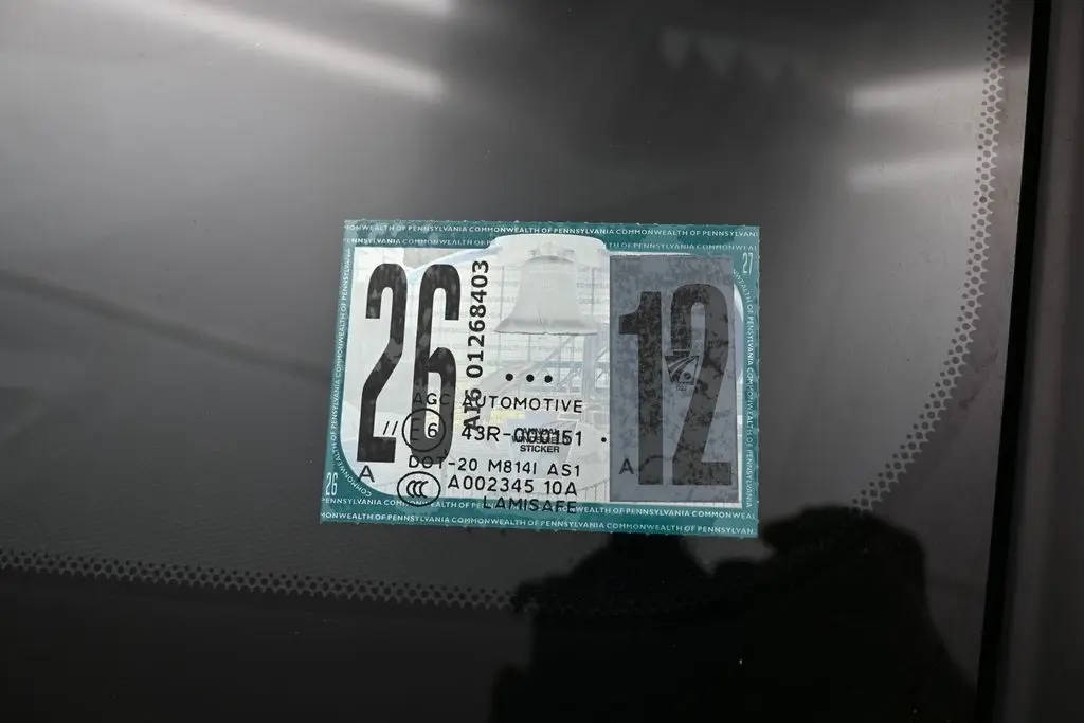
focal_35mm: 38
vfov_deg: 35.5
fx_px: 1129
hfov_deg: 51.3
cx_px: 542
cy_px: 362
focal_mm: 25
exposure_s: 1/250
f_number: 5.6
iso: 200
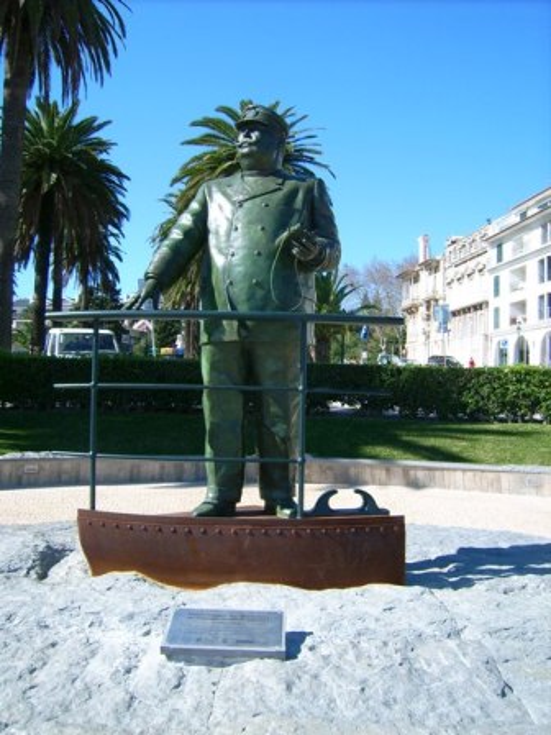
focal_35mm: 35
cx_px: 276
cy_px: 368
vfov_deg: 52.6
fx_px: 743
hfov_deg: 40.7
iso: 50
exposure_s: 1/229
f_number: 5.8
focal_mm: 5.95
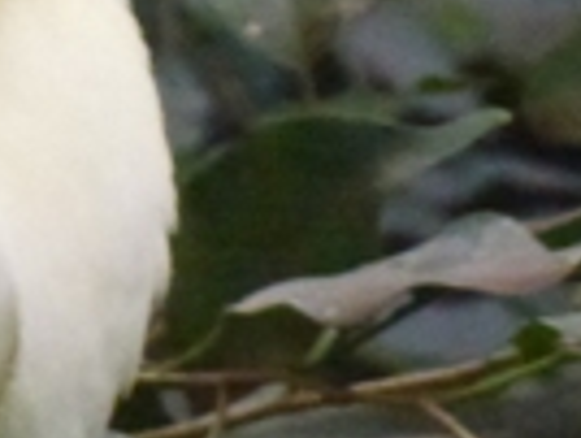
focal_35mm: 2404
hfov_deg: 0.8
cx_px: -9
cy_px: 178
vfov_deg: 0.6
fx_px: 40421
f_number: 5.9
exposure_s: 1/50
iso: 800
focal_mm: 68.8
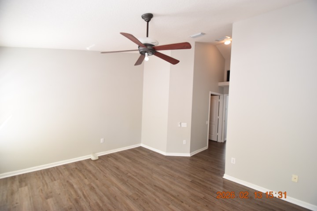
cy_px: 106
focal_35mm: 15
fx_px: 132
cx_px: 158
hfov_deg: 100.4
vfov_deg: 77.3
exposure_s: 1/60
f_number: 4
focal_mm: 10
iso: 720
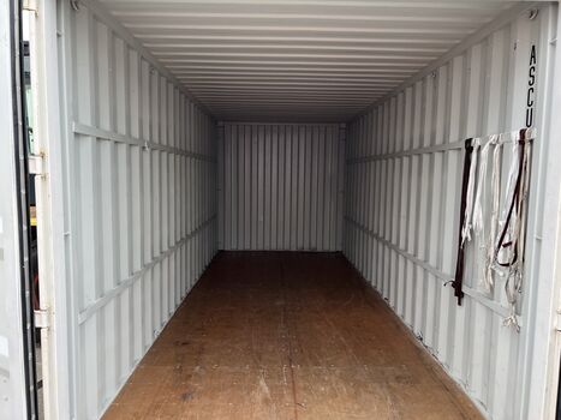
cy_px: 210
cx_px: 280
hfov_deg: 67.3
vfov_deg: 53.0
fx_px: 421
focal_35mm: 26
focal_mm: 5.7
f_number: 1.5
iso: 50
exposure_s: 1/380
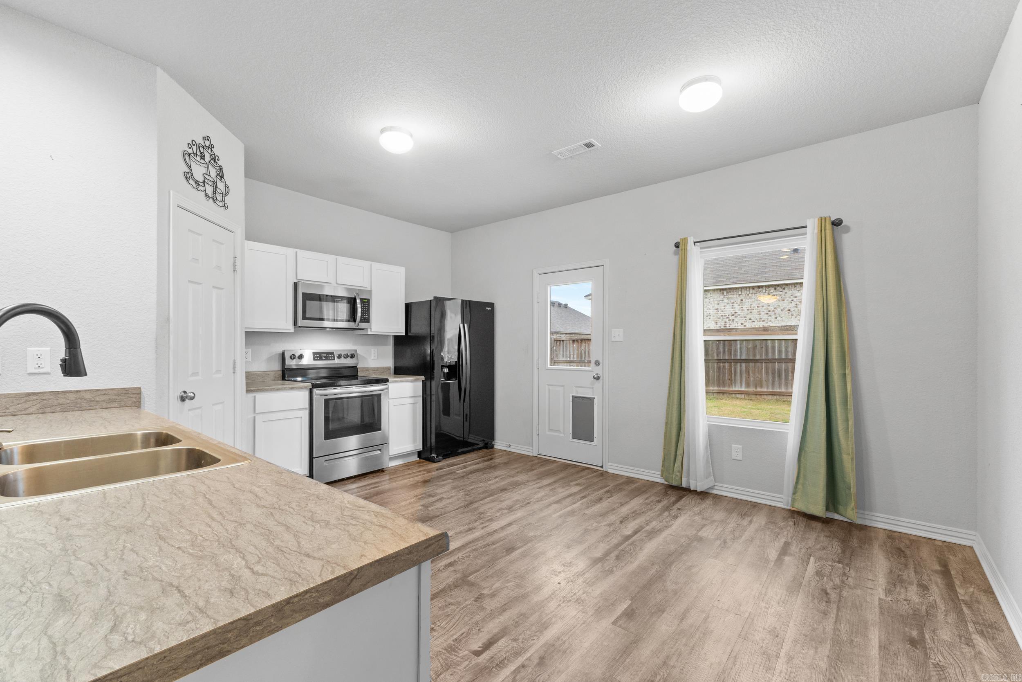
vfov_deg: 77.3
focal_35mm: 15
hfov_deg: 100.4
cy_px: 341
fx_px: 426
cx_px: 511
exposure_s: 1/1.25
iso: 400
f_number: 9
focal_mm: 10
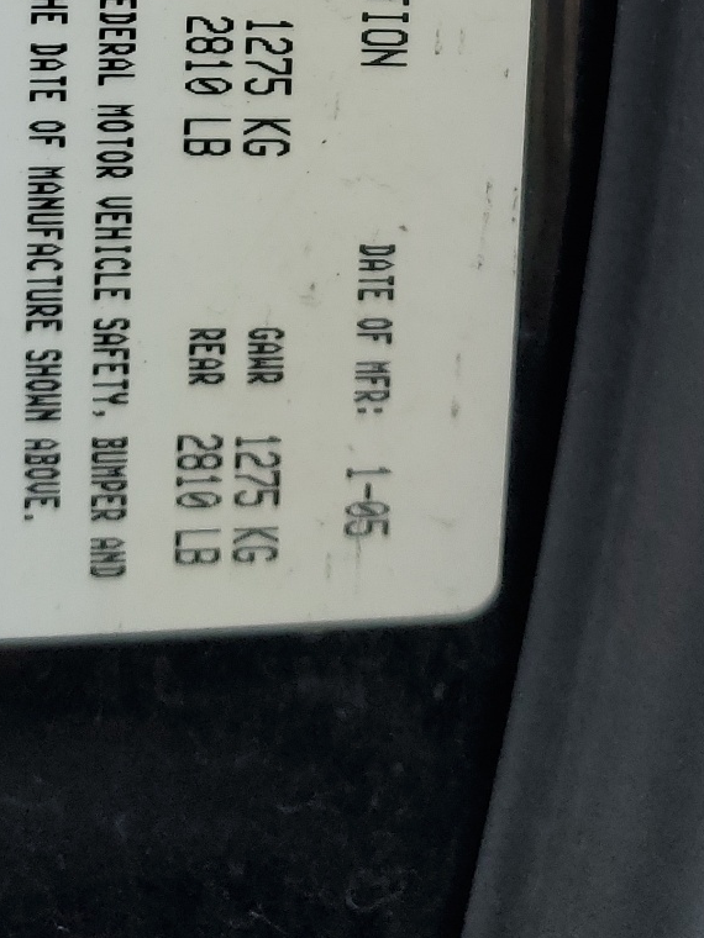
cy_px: -287
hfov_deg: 20.1
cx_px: 214
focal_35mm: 73
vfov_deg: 23.5
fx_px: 1980
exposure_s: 1/833
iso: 50
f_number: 1.5
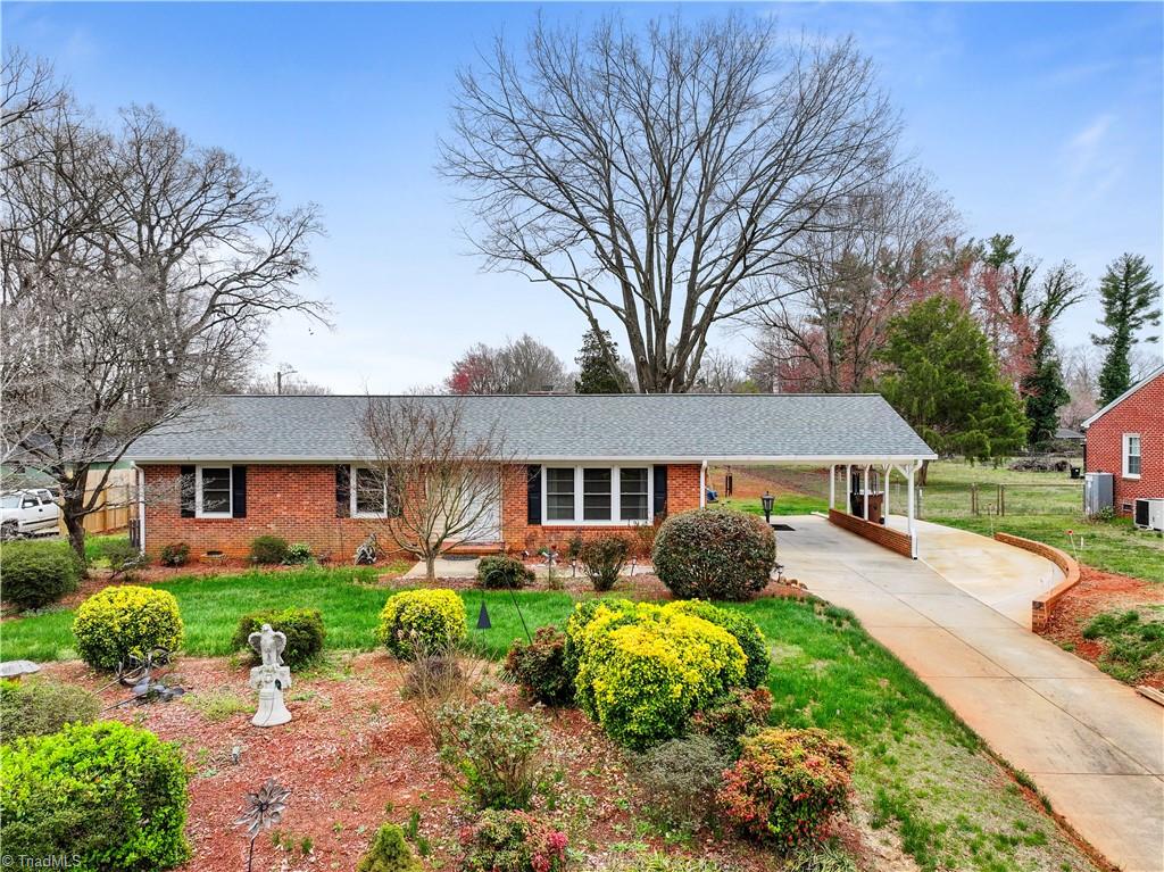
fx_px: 807
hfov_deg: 71.6
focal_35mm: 24
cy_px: 436
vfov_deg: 56.8
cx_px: 582
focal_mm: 12.29
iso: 180
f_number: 2.8
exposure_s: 1/500
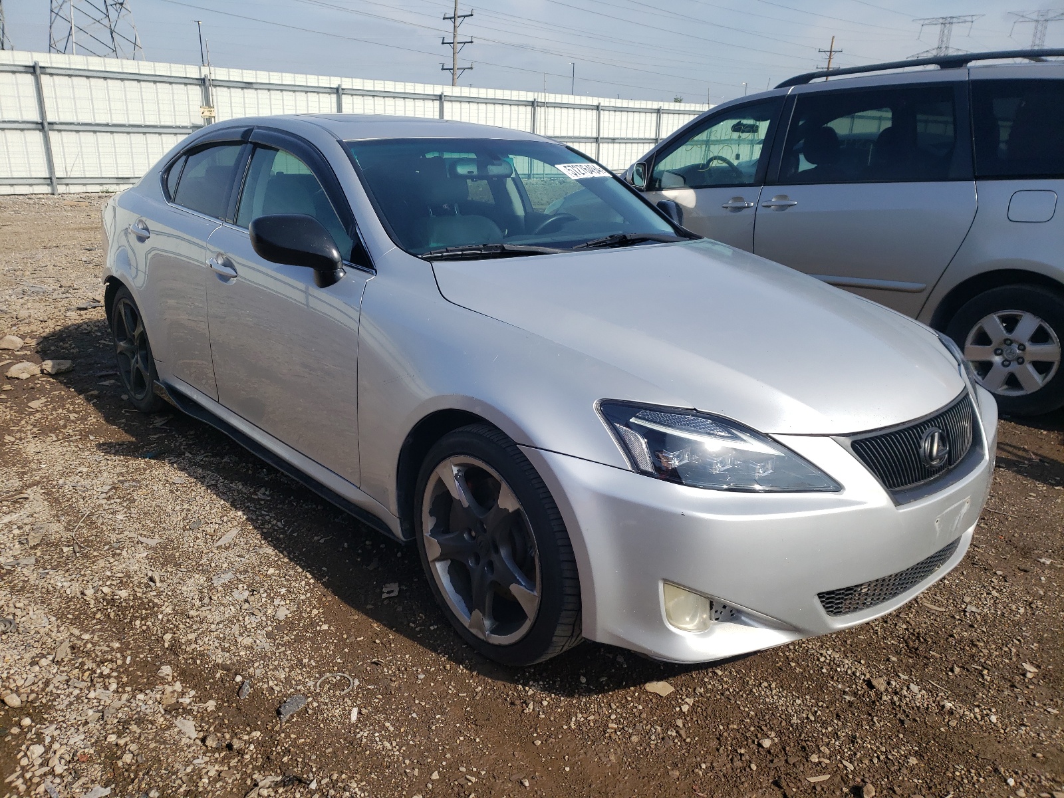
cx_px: 532
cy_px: 399
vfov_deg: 53.1
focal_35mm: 26
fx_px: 799
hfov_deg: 67.3
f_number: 1.5
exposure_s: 1/3333
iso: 50
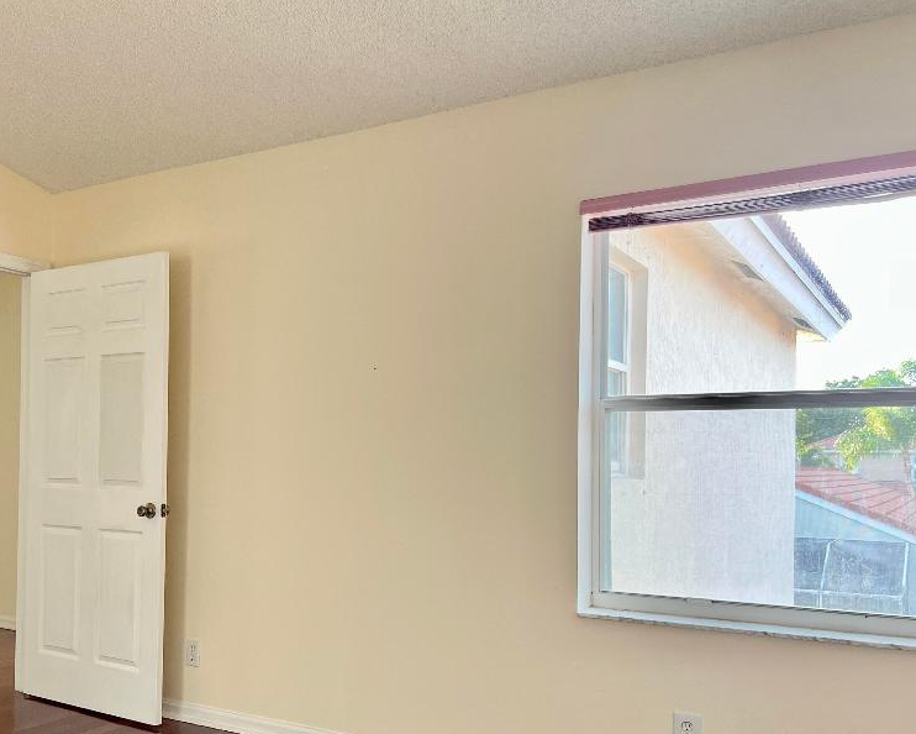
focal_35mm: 35
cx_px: 328
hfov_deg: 50.8
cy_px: 451
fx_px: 949
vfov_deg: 42.0
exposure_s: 1/114
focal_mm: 5.7
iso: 125
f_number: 1.5
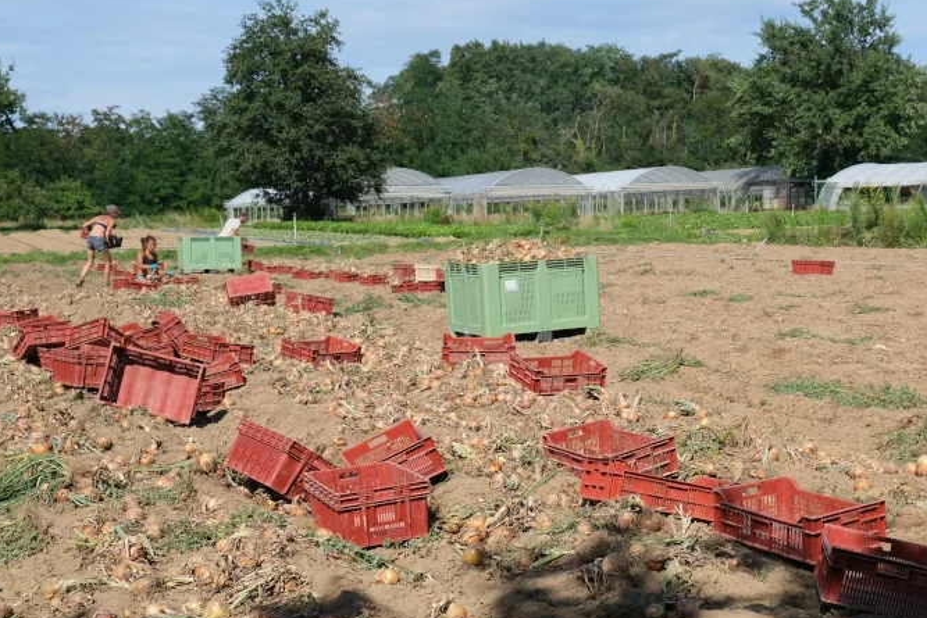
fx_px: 1391
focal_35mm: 54
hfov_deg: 36.6
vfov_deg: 24.9
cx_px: 602
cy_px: 412
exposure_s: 1/600
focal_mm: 24.3
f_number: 8
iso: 320
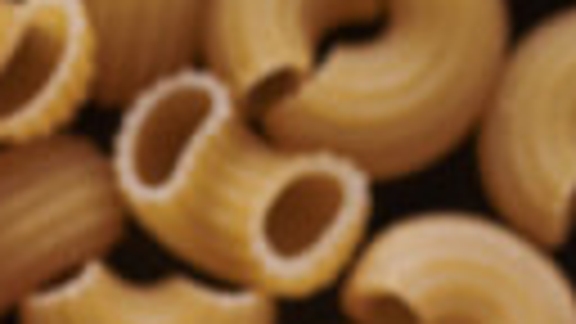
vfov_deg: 3.6
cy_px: 1192
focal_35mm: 327
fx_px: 4994
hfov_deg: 6.5
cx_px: -274
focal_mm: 50
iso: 160
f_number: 8
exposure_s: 1/100
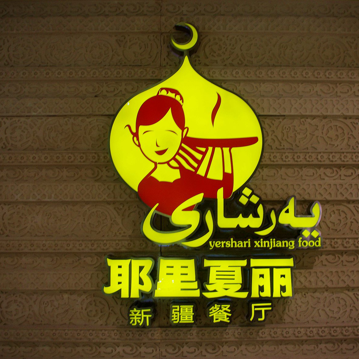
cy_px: 182
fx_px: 458
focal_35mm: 39
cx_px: 205
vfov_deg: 42.8
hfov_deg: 42.7
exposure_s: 1/60
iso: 400
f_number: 5
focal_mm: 20
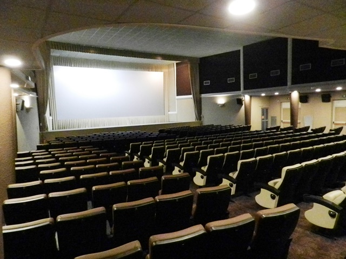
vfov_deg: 58.9
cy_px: 130
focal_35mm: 23
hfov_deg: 73.9
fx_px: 230
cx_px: 173
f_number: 3.4
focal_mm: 4
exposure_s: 1/60
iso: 3200
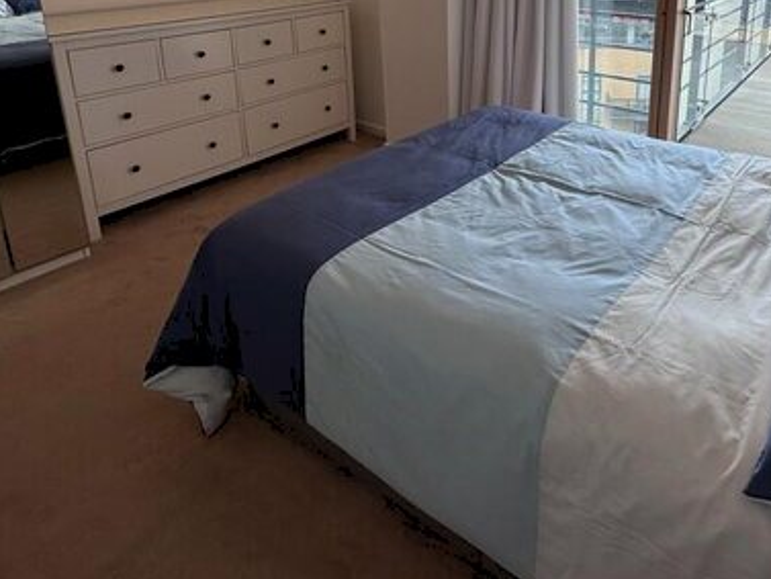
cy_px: 77
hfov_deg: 64.5
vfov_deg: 48.5
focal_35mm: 26
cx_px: 548
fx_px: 579
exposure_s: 1/117
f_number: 2.2
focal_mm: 2.22
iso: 40
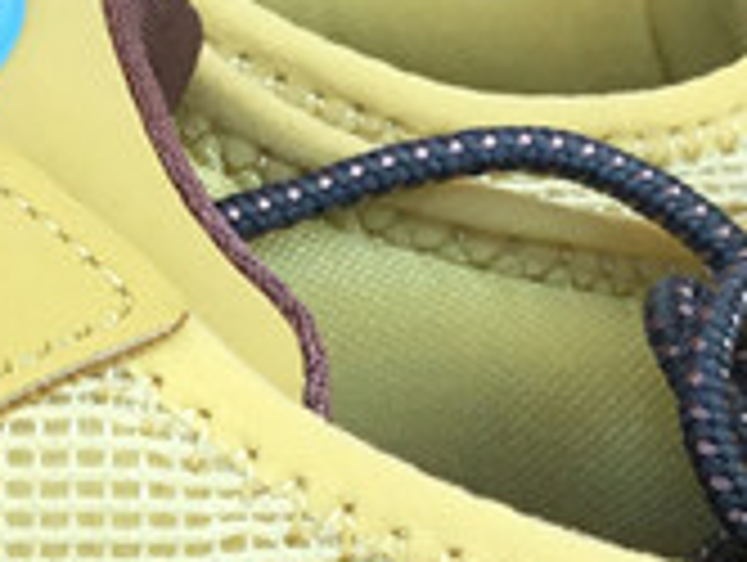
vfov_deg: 8.7
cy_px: 812
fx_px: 3631
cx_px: -342
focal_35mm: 168
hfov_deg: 11.3
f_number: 2.4
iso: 25
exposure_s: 1/286
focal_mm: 3.3
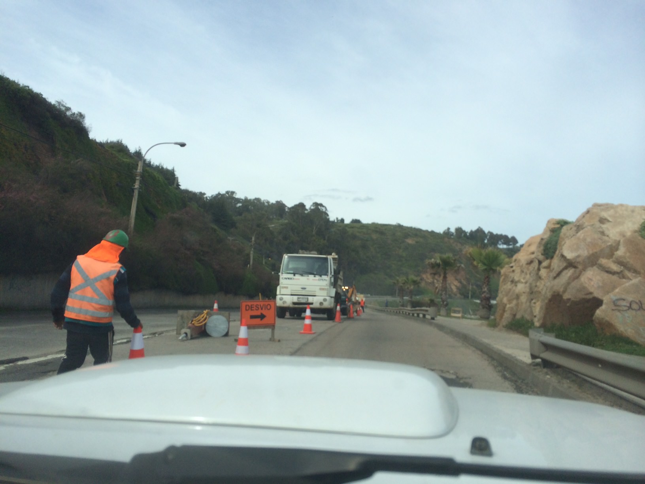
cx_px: 322
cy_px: 242
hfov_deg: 60.0
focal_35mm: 30
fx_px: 559
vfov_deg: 46.8
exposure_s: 1/2564
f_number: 2.2
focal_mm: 4.12
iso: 32
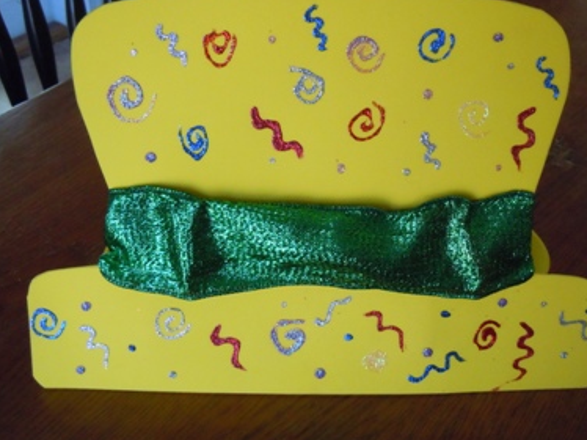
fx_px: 881
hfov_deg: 36.8
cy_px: 211
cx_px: 325
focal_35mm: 52
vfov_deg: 28.0
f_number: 3.8
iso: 800
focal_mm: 8.1
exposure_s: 1/60
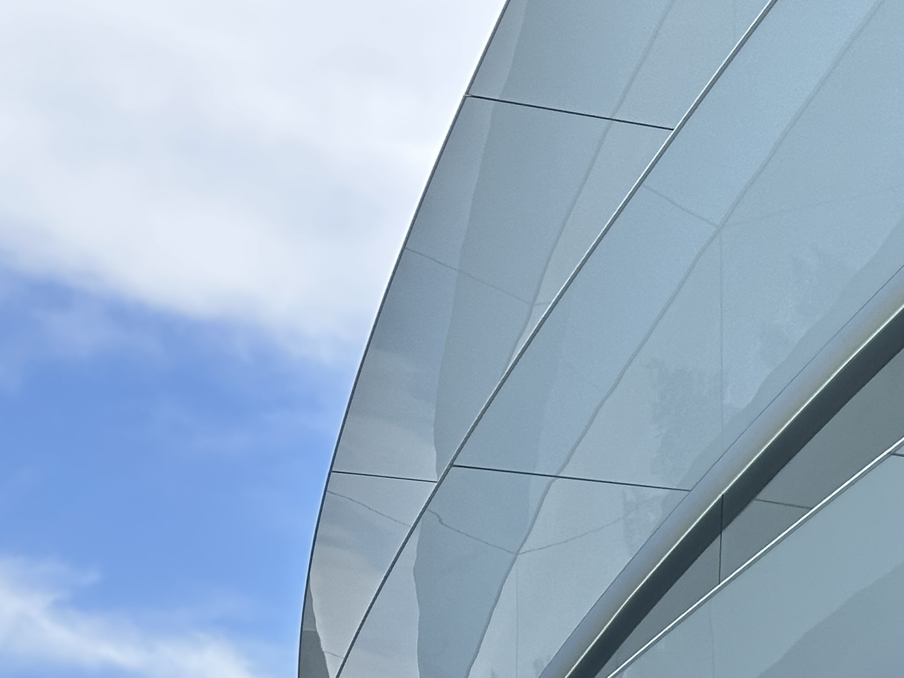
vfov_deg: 12.6
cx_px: 1074
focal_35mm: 115
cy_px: 781
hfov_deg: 16.4
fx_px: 3003
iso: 64
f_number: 1.78
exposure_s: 1/1305
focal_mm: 6.86
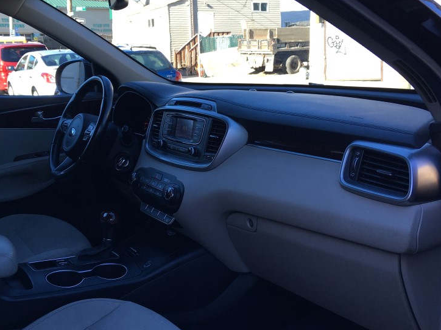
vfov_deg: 35.1
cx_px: 199
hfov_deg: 45.7
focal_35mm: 41
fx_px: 522
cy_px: 140
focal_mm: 4.15
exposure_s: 1/138
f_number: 2.2
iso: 25
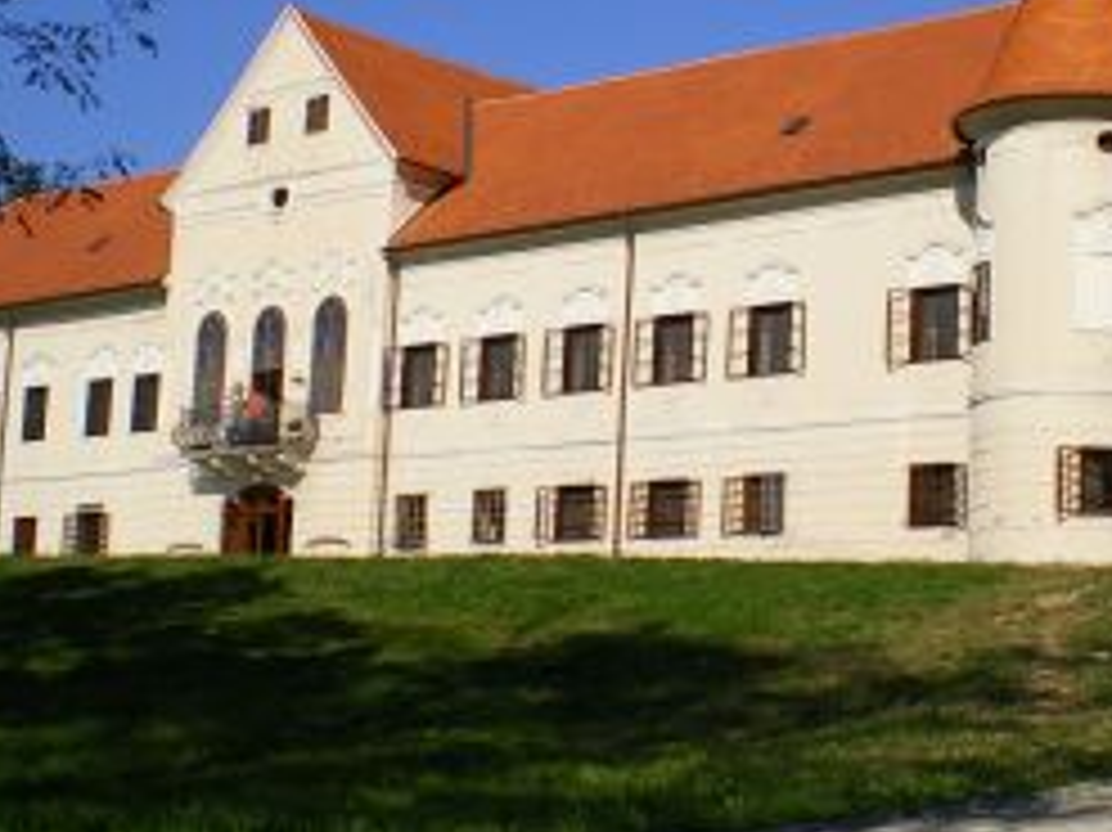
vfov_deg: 19.0
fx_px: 2472
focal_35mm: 77
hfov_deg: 25.2
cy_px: 254
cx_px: 752
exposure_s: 1/640
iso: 64
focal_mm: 6.3
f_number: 4.6
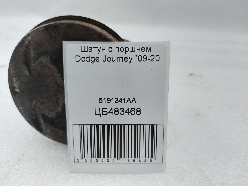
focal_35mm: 24
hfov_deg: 71.6
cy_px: 93
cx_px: 124
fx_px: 172
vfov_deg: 56.8
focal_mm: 5.23
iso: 80
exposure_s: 1/50
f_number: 1.8
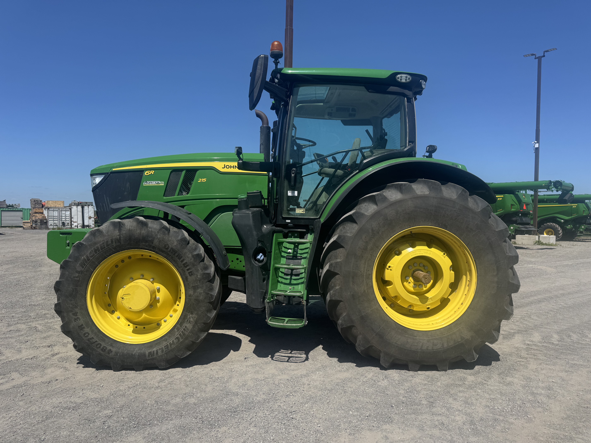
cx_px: 296
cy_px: 222
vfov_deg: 56.8
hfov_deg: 71.6
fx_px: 410
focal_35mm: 24
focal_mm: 6.76
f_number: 1.78
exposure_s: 1/4950
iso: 80
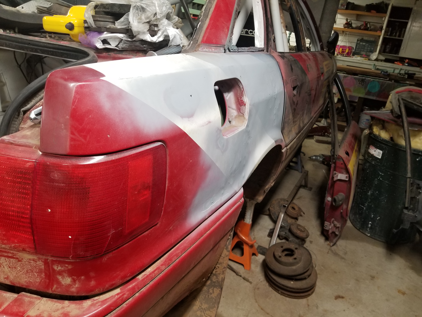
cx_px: 211
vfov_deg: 53.1
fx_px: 317
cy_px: 158
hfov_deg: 67.3
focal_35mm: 26
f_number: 1.7
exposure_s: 1/30
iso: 160
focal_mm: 4.25
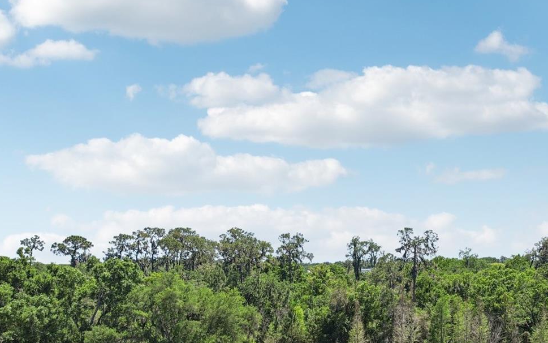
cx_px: 347
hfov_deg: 52.1
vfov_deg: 33.7
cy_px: 259
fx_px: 553
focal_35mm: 37
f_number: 2.8
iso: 110
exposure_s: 1/2000
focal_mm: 8.4
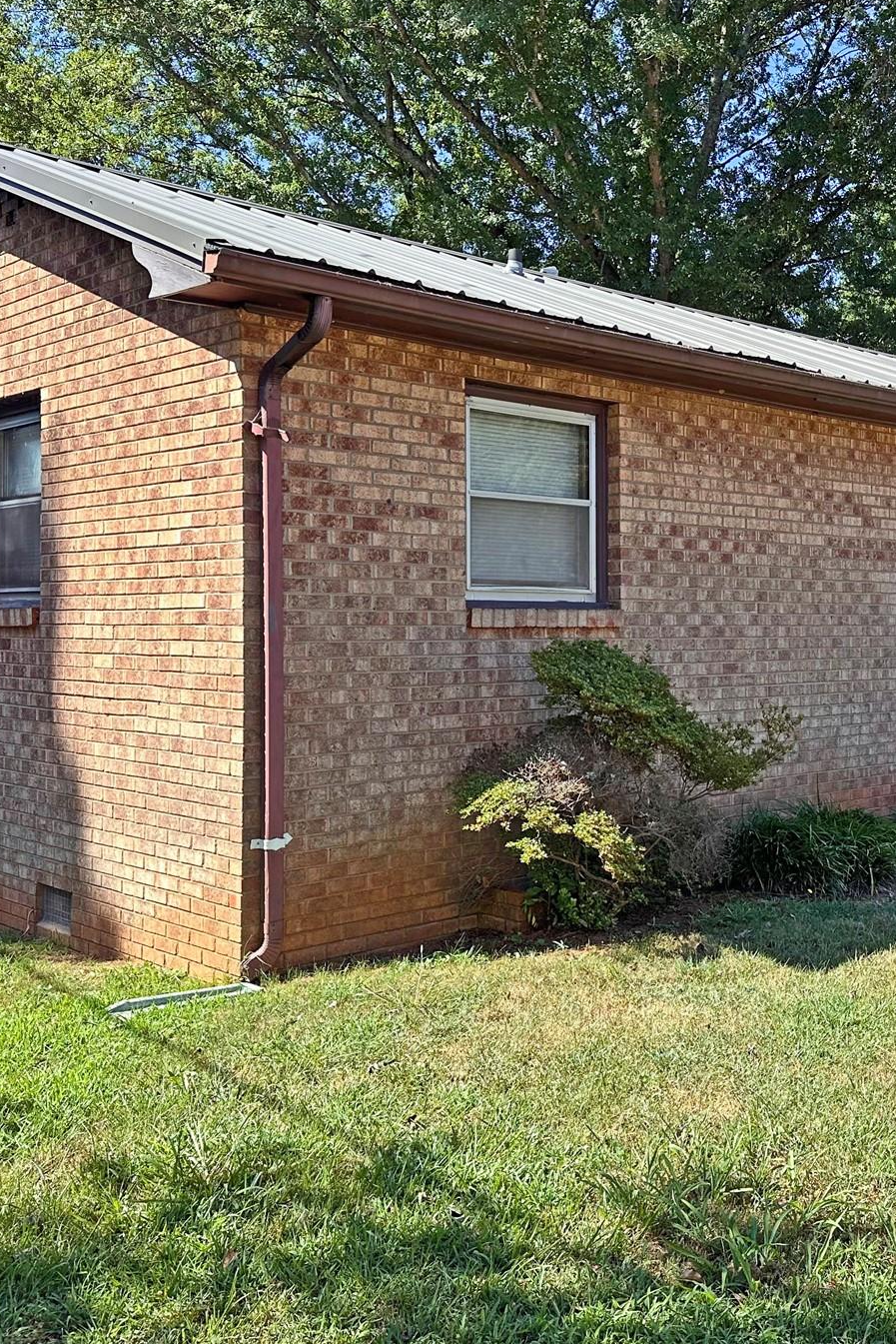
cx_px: 659
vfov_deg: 50.6
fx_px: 1418
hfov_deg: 34.4
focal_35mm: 38
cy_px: 609
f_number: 1.78
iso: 80
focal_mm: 6.86
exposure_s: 1/1495
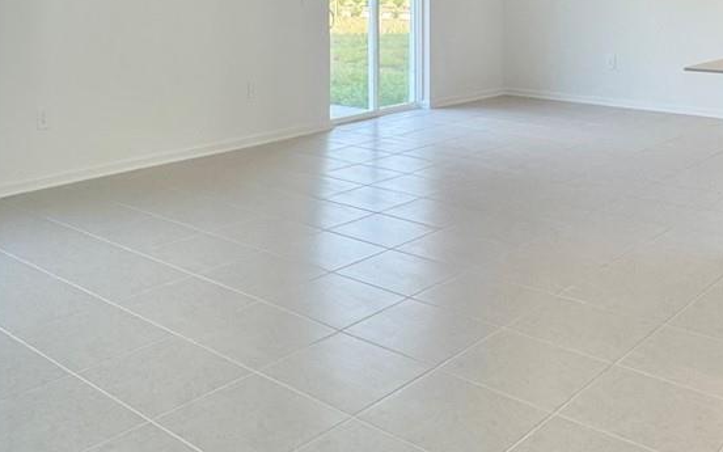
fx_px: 847
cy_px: 1
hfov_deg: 46.0
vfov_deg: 28.1
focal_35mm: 43
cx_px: 299
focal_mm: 2.22
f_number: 2.2
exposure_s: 1/120
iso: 50
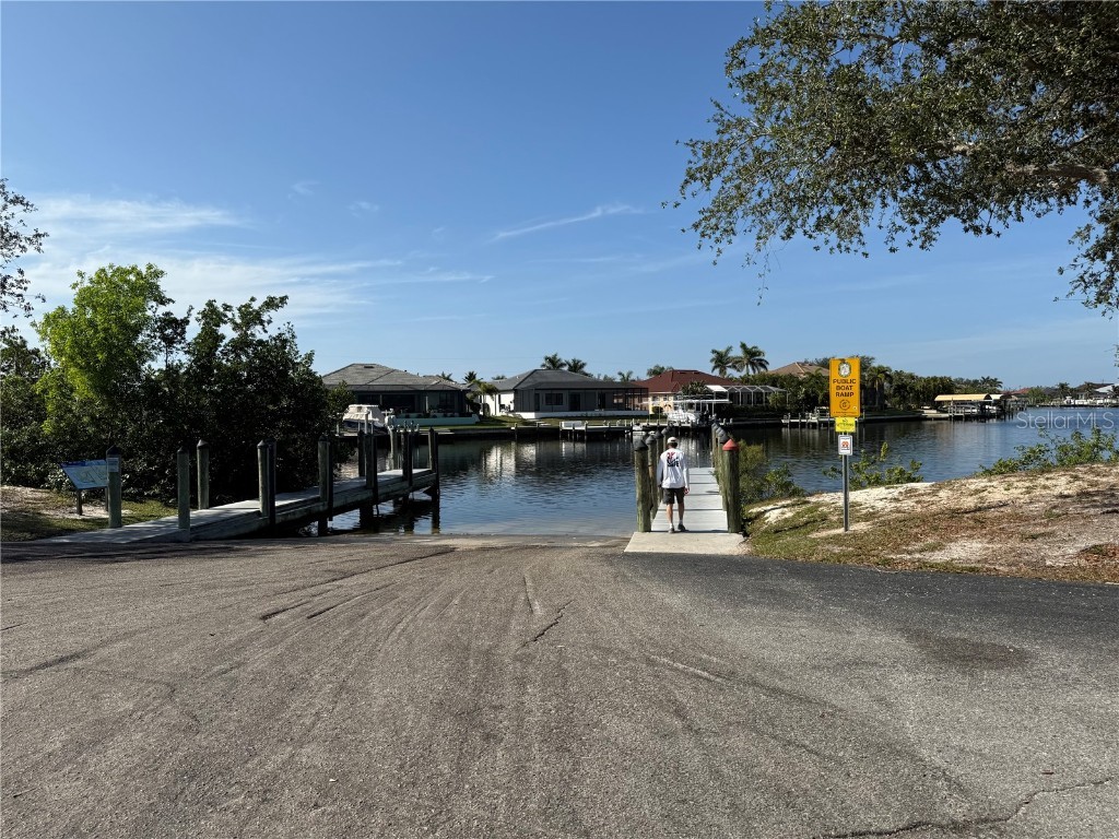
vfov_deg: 56.8
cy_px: 420
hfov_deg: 71.6
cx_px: 560
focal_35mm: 24
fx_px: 776
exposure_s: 1/6173
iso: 80
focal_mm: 6.76
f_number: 1.78
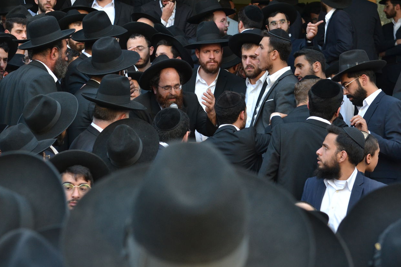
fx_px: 1314
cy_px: 117
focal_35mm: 118
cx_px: 195
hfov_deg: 17.4
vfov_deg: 11.6
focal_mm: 70
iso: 800
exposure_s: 1/200
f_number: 5.6
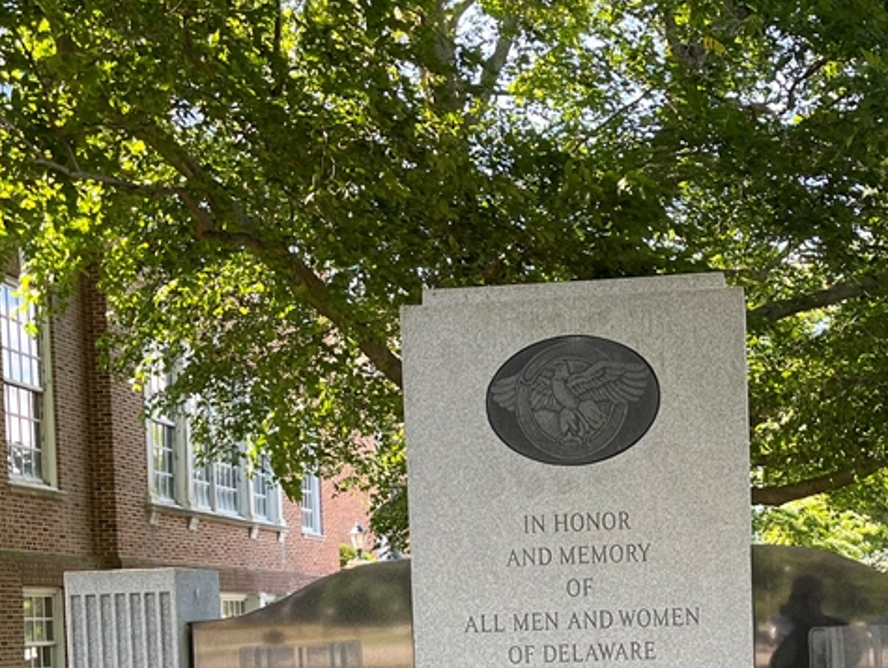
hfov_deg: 33.9
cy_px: 651
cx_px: 615
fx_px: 1438
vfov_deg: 25.0
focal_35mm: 56
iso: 50
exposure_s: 1/161
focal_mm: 5.1
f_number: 1.6
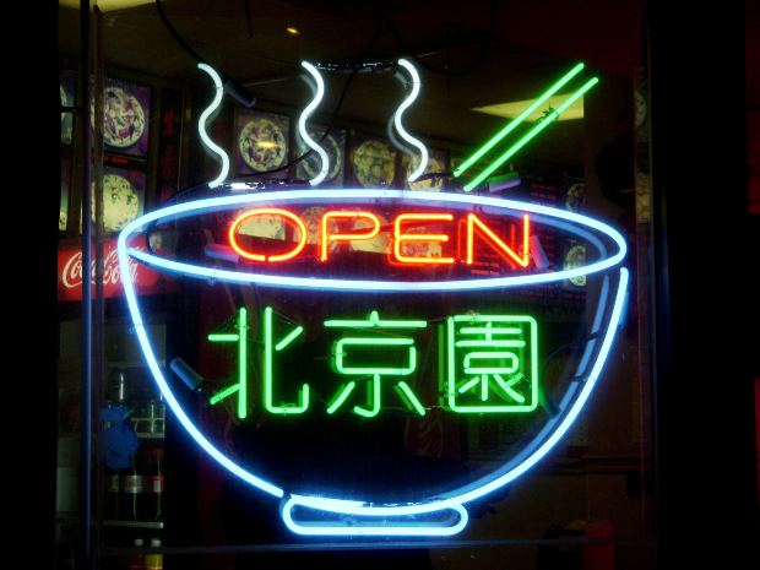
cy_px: 285
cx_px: 380
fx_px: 1866
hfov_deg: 23.0
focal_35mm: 85
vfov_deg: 17.4
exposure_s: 1/80
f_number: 4
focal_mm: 14.1
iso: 100
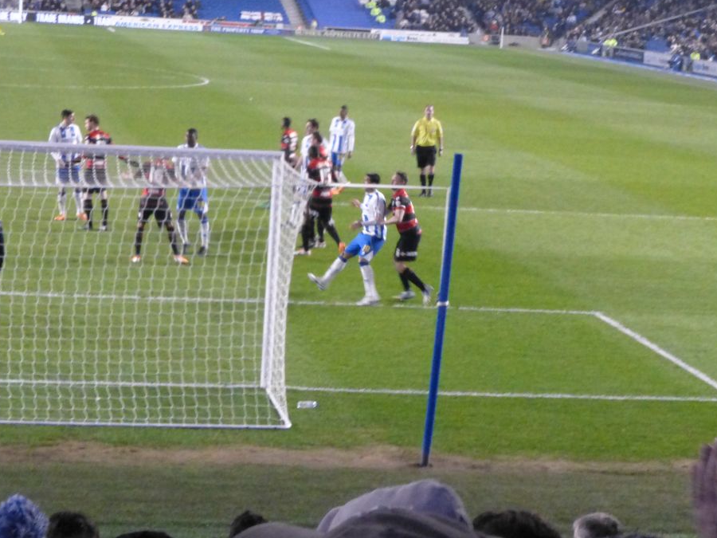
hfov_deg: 19.6
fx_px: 2071
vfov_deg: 14.8
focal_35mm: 100
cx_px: 262
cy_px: 196
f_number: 5
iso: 1600
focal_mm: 13.3
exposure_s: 1/60
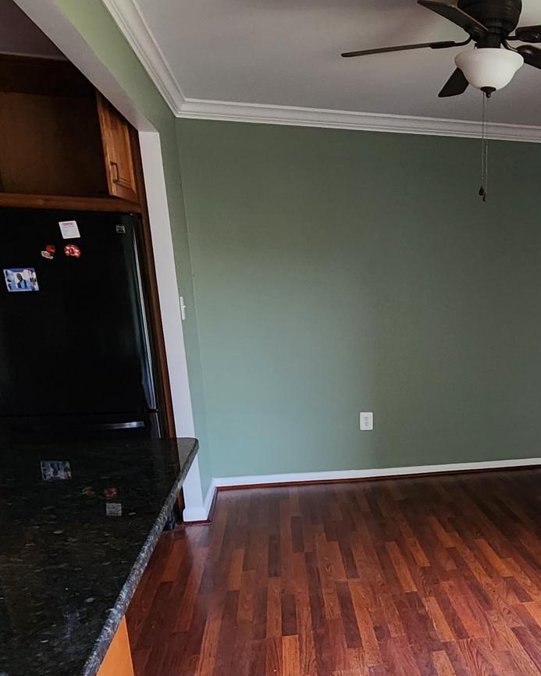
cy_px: 486
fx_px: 600
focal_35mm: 30
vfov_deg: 56.5
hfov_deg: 44.6
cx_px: 475
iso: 320
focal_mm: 2.2
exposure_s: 1/30
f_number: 2.2
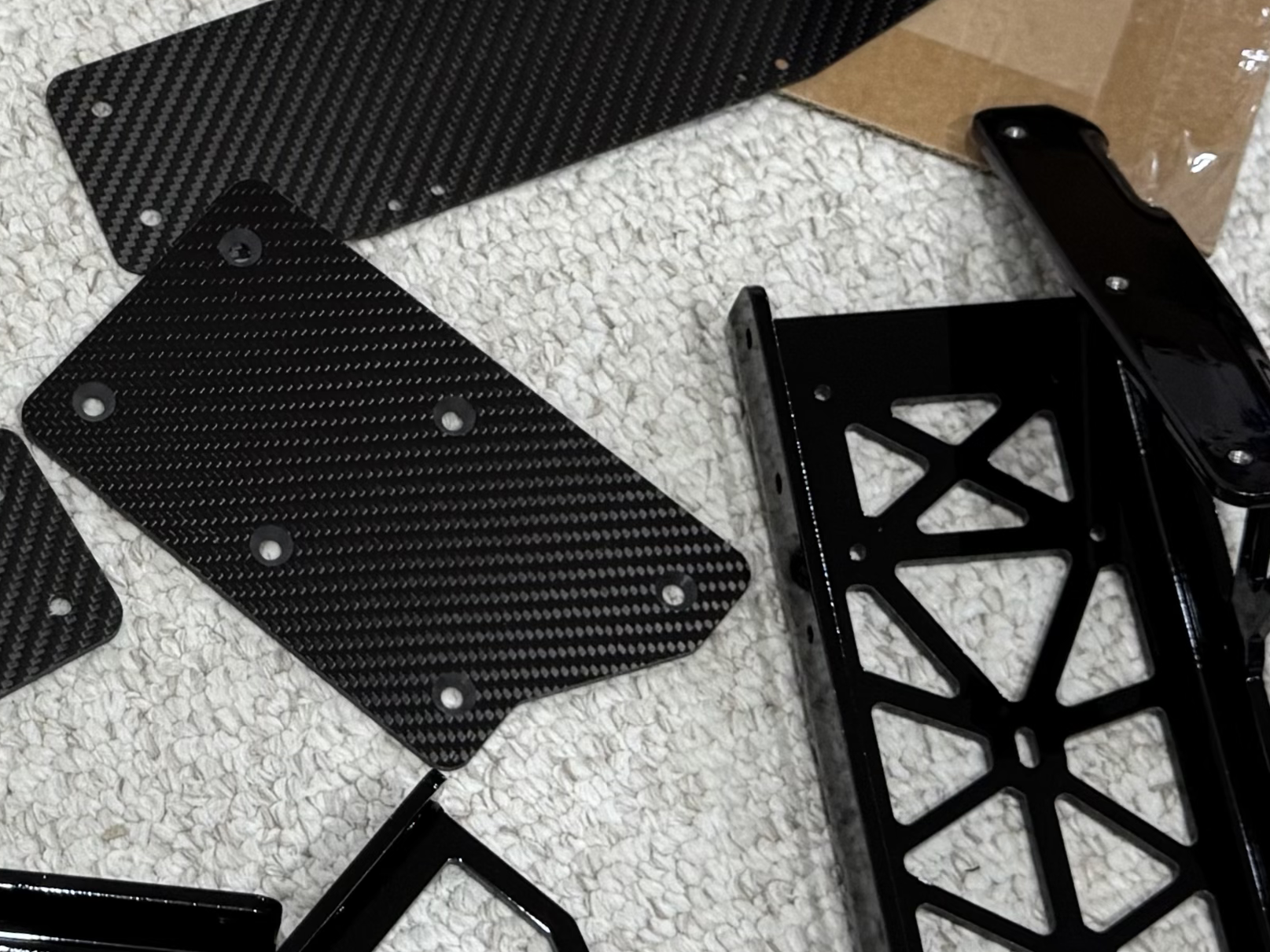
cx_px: 118
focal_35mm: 69
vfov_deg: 21.3
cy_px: 508
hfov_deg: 27.1
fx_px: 2531
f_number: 1.78
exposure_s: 1/60
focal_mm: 6.76
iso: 250
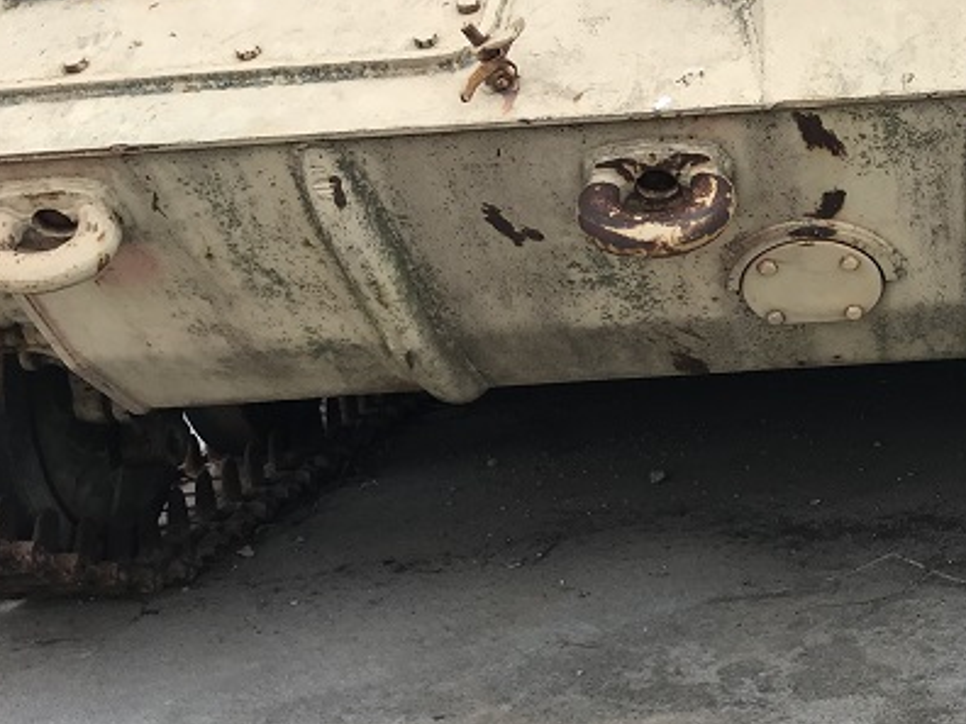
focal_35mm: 57
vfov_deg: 25.7
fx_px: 1591
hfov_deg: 33.0
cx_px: 738
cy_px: 357
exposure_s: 1/584
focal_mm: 3.99
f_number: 1.8
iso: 20
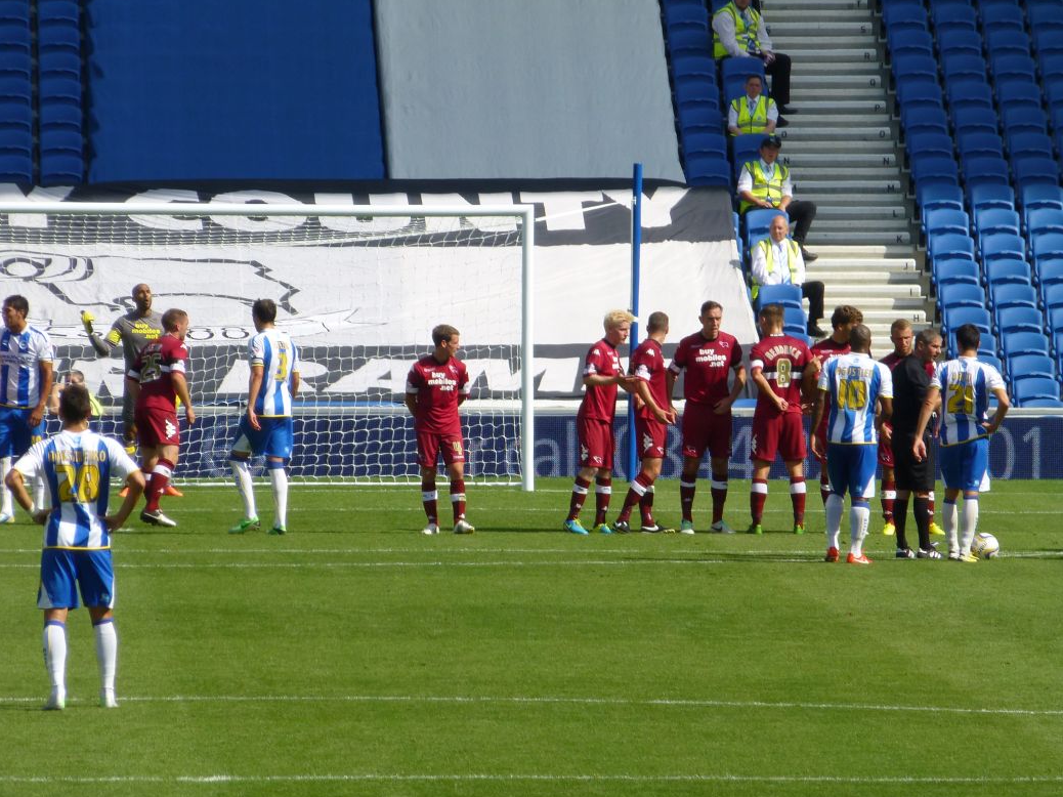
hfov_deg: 4.2
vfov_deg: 3.1
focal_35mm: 473
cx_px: 450
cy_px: 368
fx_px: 14522
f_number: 6
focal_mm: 73.1
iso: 100
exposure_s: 1/500
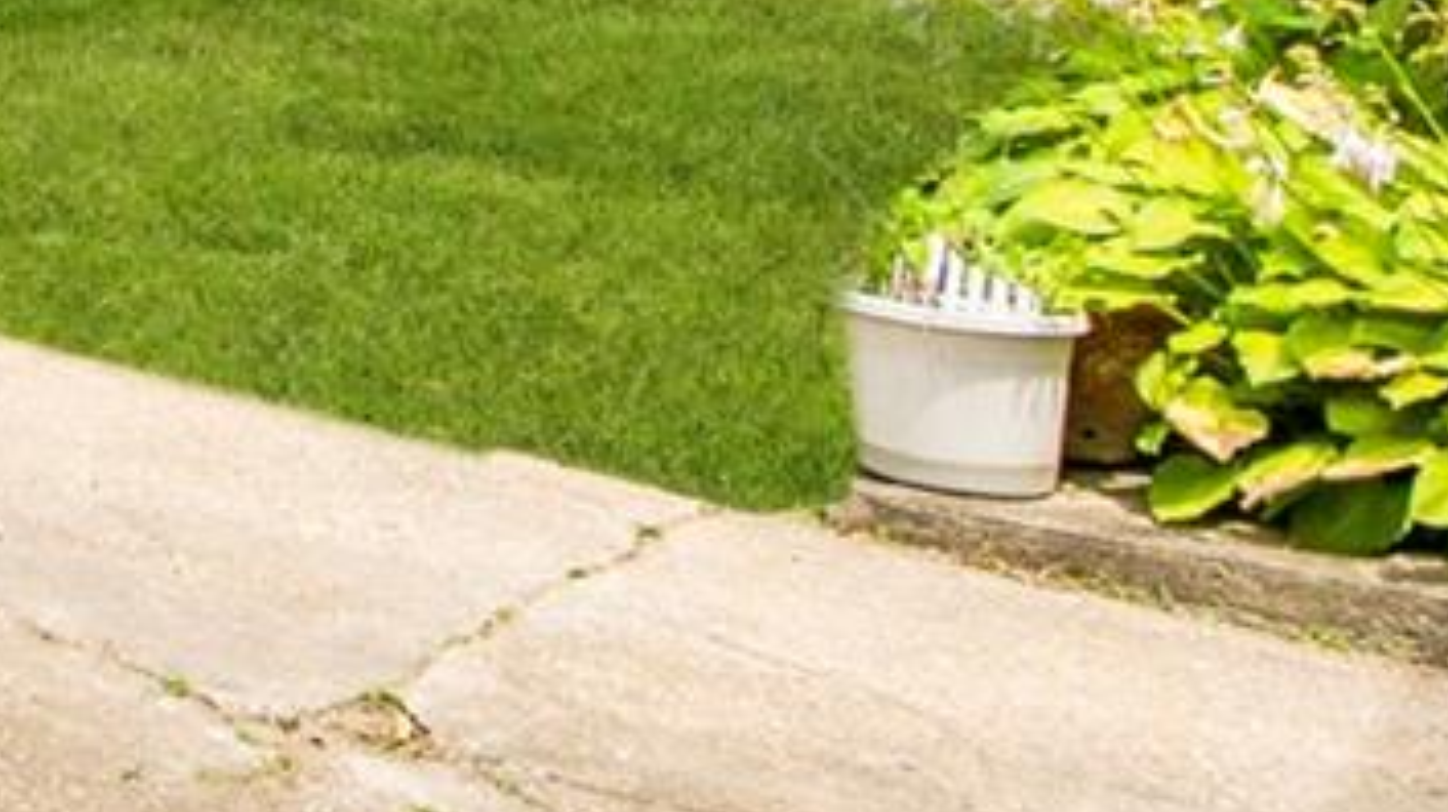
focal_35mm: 73
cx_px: -1276
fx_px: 2801
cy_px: -564
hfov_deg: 19.7
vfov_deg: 14.8
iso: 100
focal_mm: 8
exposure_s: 1/250
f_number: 8
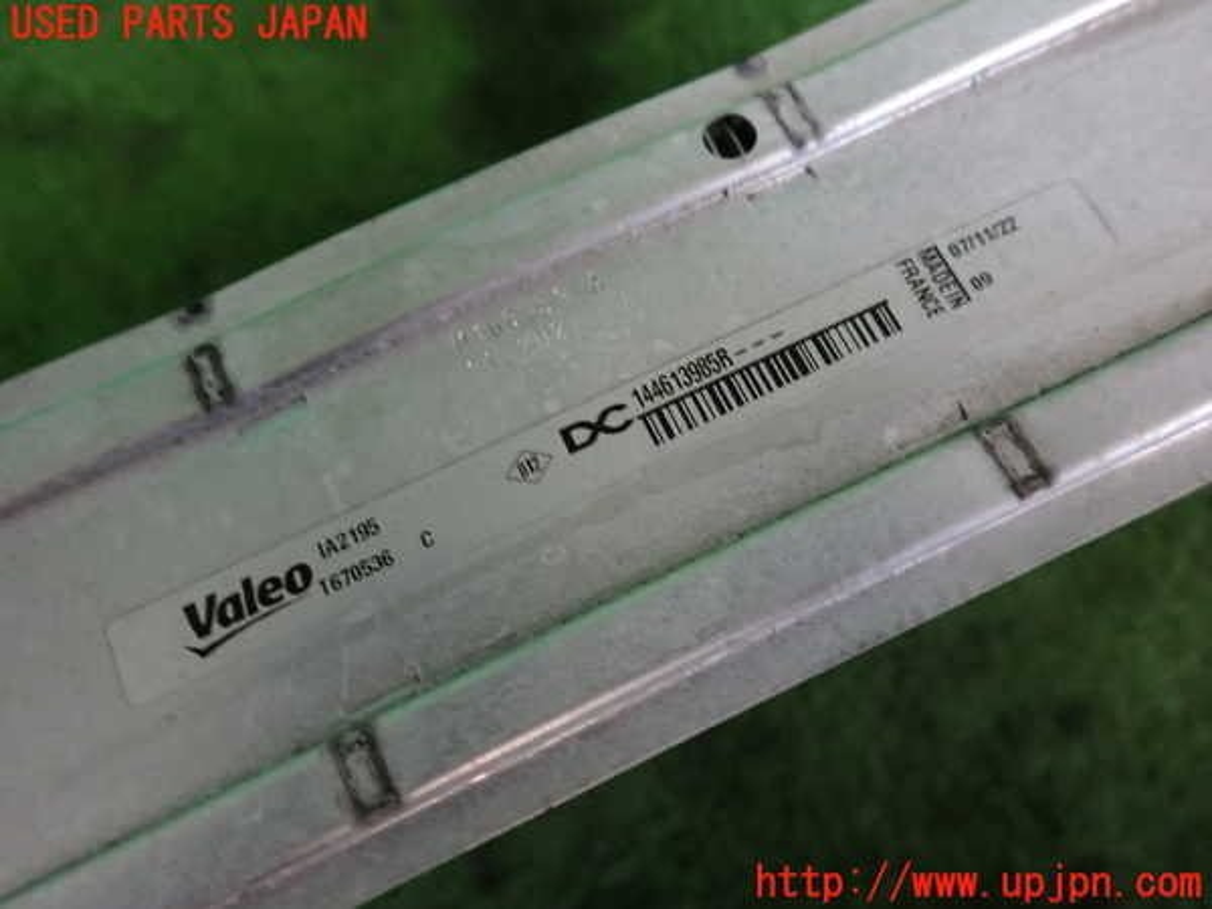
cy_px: 454
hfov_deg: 69.4
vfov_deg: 54.9
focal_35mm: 25
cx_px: 606
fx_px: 875
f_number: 2
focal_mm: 4.5
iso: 320
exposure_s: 1/30
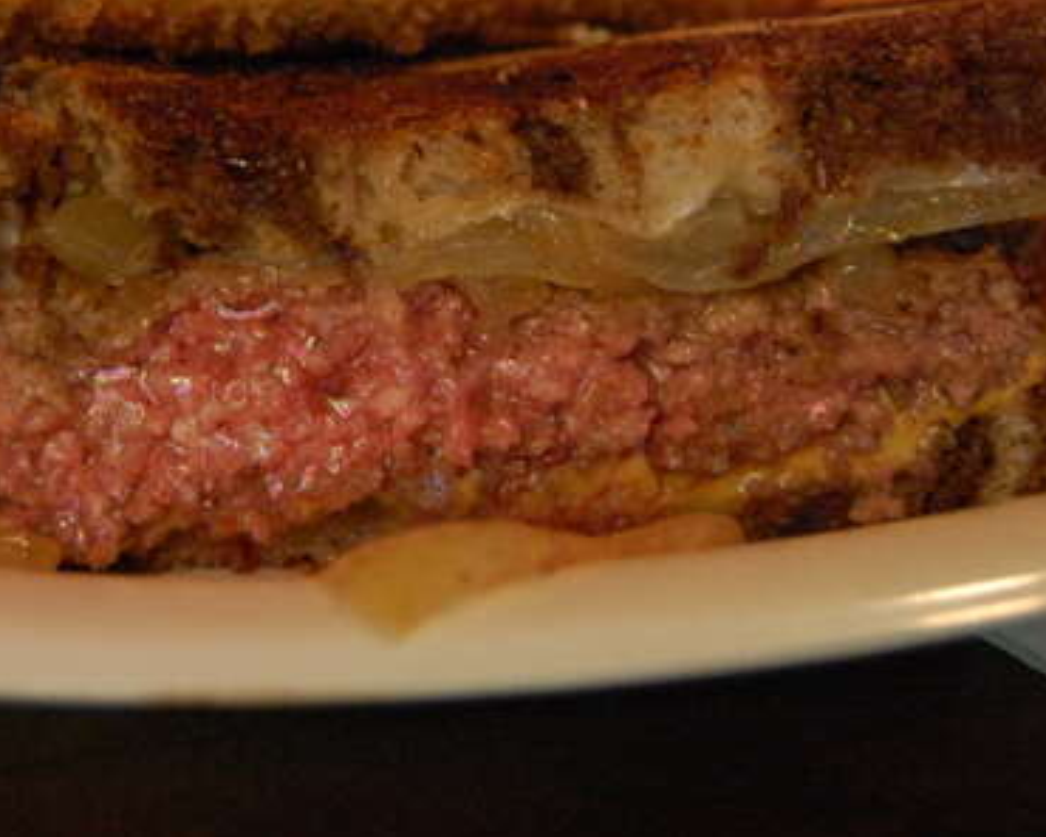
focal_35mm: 79
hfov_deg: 24.1
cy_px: 249
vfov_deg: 19.3
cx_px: 441
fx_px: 2446
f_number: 4
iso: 1600
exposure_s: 1/6
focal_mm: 26
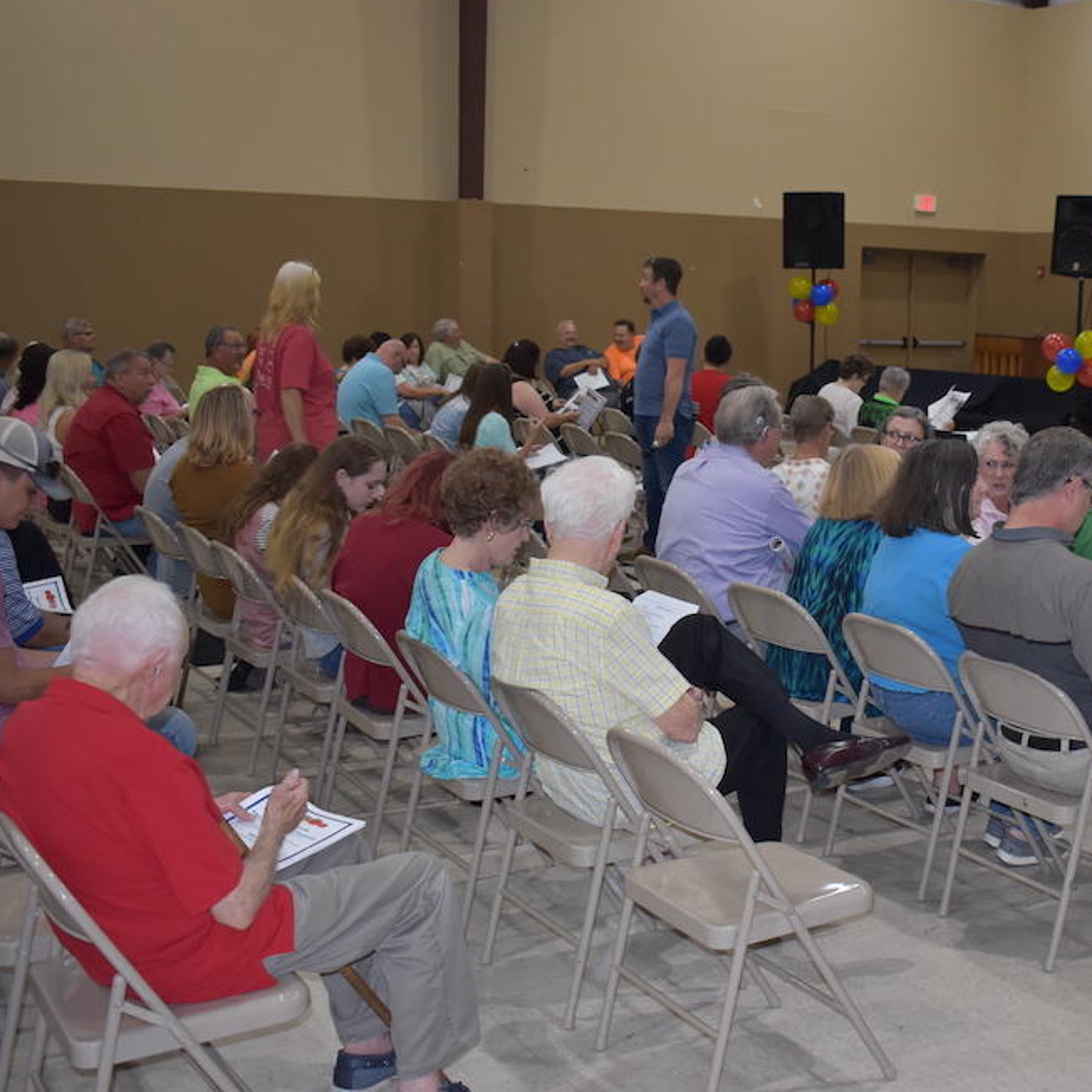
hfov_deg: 35.2
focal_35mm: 47
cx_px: 829
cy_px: 543
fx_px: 1677
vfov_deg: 36.1
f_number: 4
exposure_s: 1/200
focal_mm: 24
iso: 800
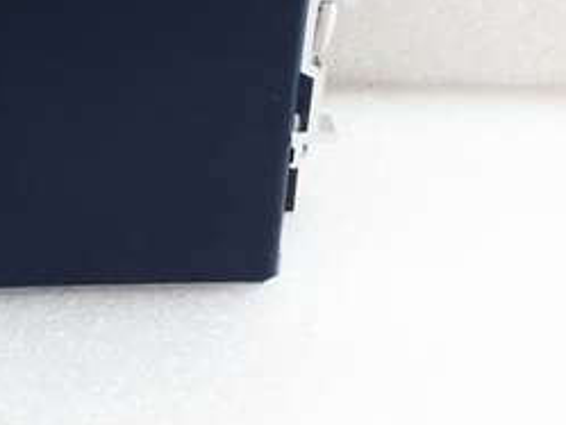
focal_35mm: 65
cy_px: 16
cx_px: 55
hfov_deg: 28.6
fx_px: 1063
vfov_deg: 21.9
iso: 188
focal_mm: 3.79
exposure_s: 1/33
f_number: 2
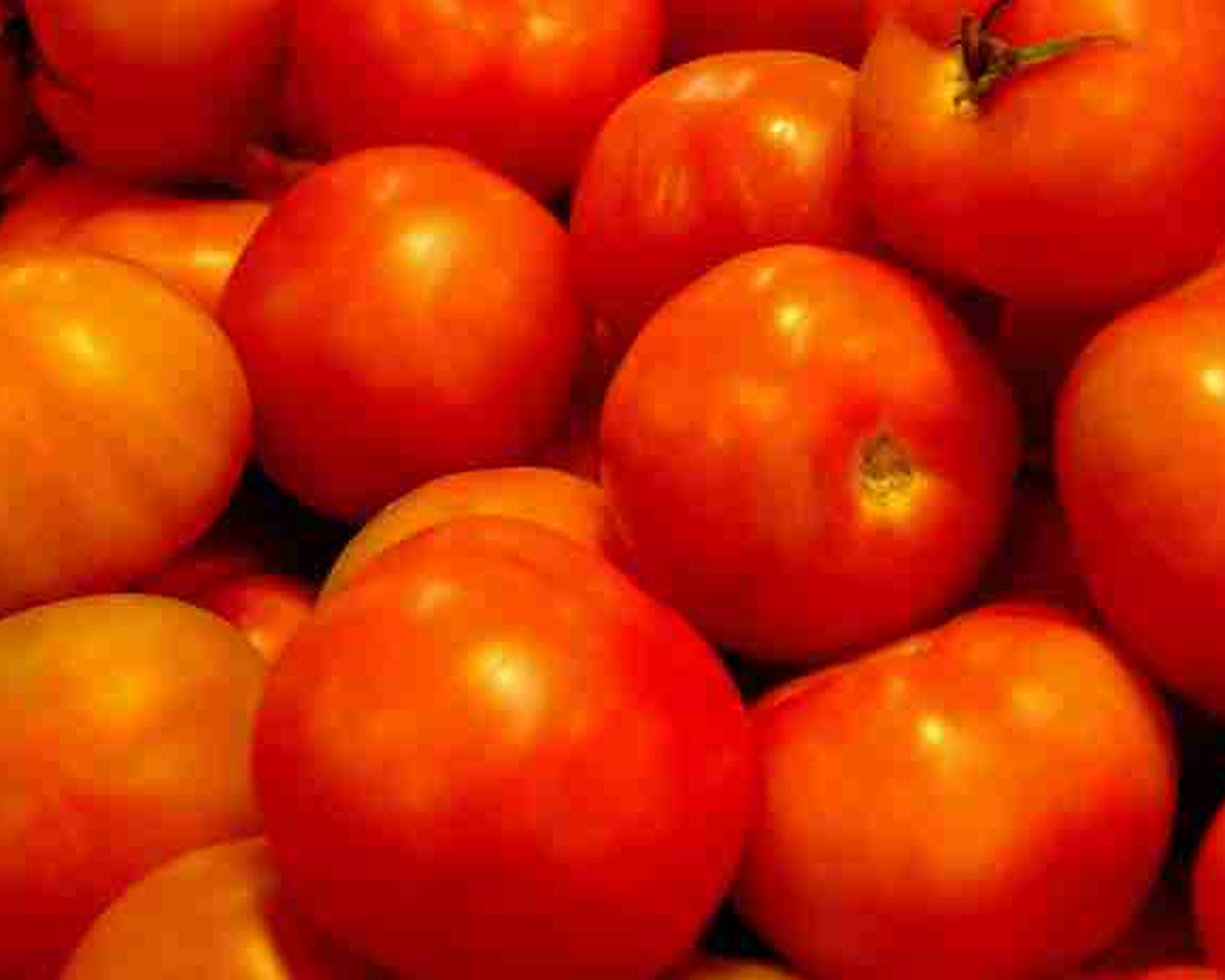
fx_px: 3662
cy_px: 427
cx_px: 676
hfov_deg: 19.0
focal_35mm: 101
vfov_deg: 15.2
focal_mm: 46
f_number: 4.5
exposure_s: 1/40
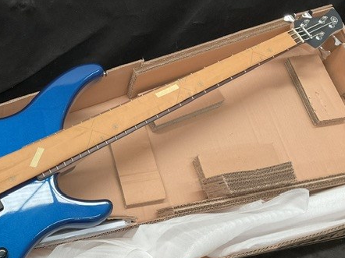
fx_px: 418
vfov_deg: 34.1
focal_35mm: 42
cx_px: 97
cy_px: 164
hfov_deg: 43.7
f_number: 1.8
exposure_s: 1/60
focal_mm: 3
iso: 125
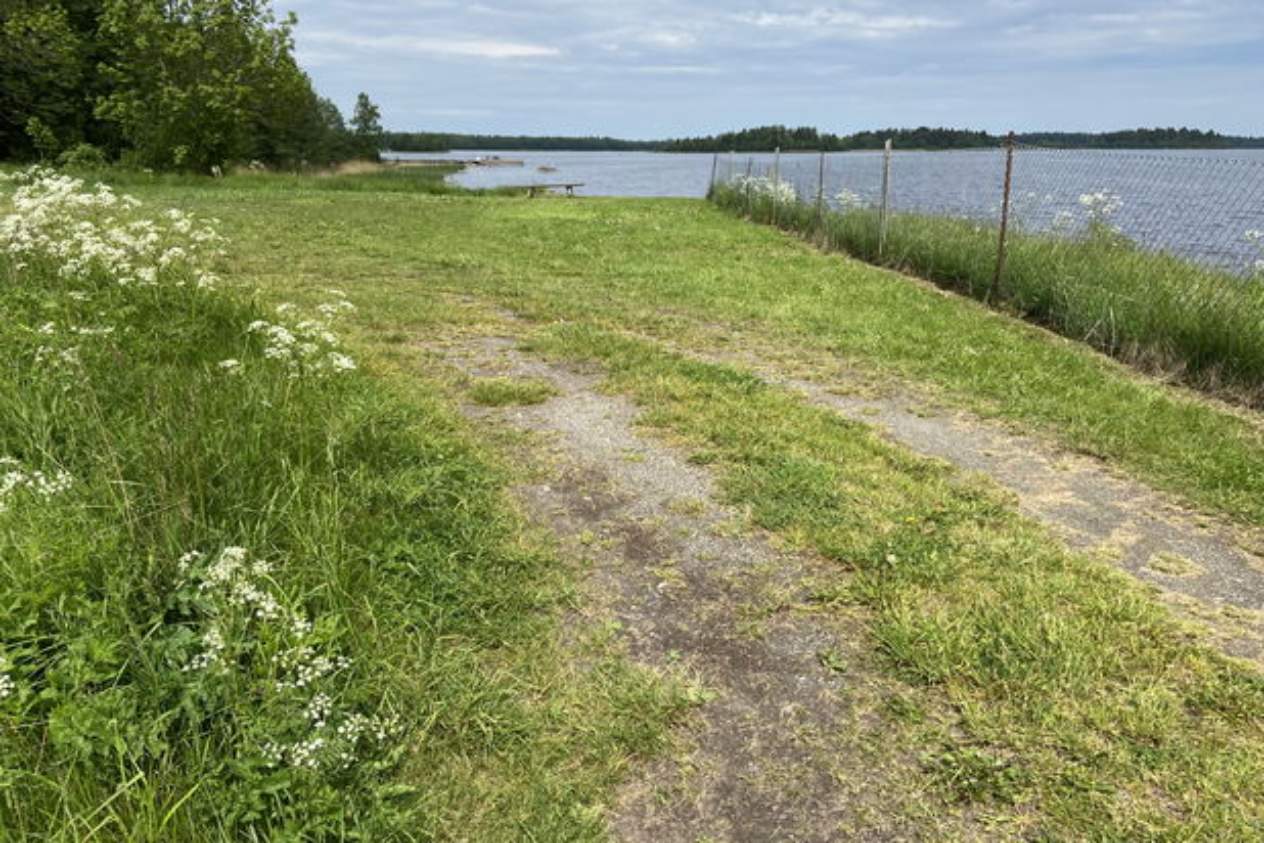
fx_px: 983
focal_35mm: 28
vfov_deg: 46.4
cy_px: 385
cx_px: 622
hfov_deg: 65.5
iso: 32
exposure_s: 1/3205
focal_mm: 4.25
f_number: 1.8
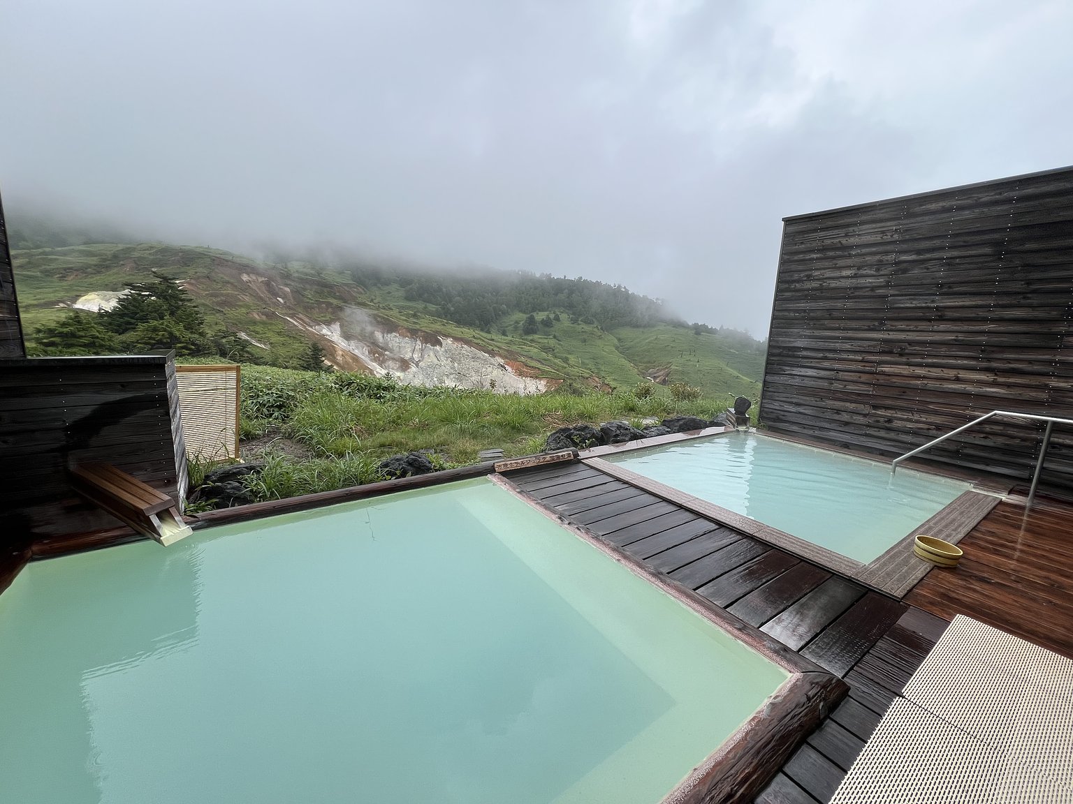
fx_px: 403
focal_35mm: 13
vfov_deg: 89.9
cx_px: 536
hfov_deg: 106.2
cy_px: 402
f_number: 1.8
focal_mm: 1.57
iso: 32
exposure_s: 1/889
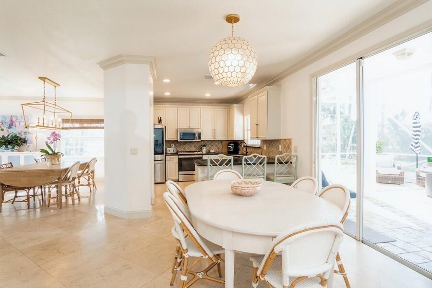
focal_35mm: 18
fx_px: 216
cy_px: 144
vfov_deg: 67.4
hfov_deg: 90.0
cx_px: 216
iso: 200
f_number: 8
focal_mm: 12
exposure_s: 1/6
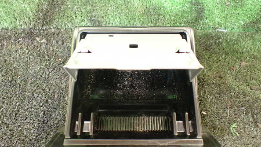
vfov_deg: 35.5
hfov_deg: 59.5
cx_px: 131
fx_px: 228
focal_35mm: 33
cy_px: 87
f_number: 2.3
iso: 500
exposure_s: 1/125
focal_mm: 5.4
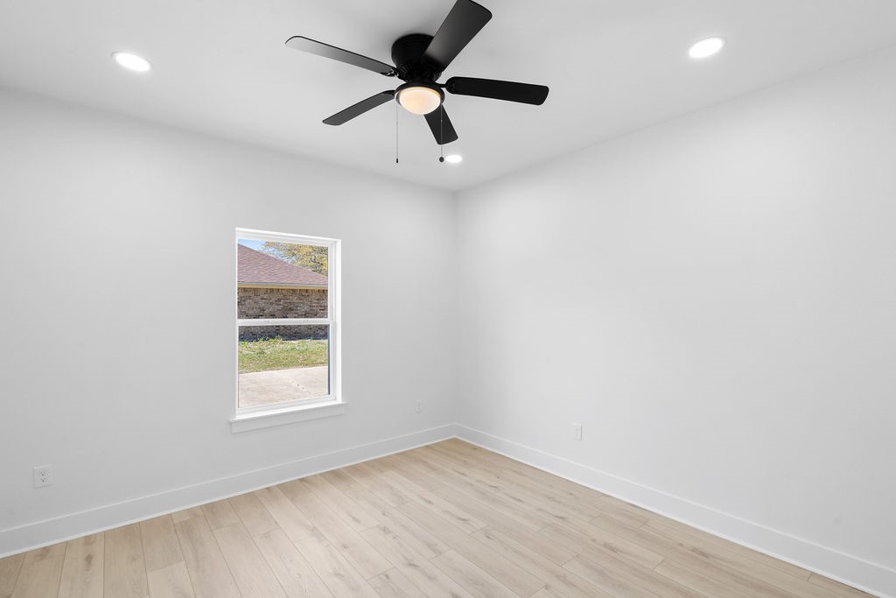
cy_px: 299
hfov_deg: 96.7
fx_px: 398
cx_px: 448
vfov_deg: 73.8
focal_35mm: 16
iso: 160
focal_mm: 16
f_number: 9
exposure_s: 1/2.5
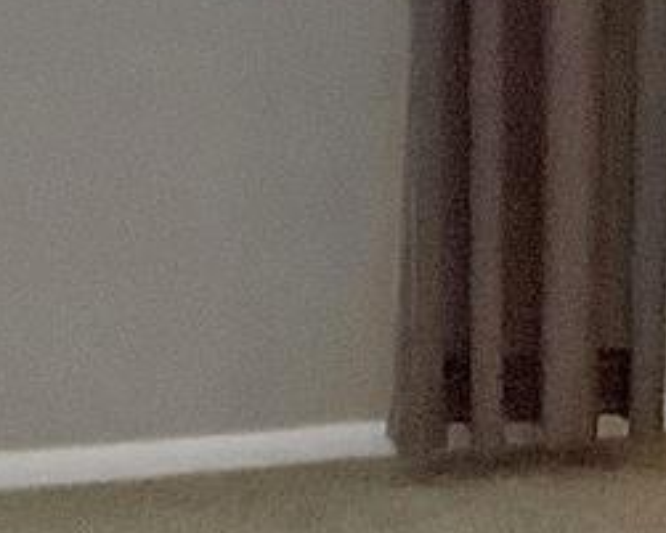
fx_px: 3806
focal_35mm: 193
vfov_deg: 7.9
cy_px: -268
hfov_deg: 9.0
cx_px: 1642
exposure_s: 1/60
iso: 400
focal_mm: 3.3
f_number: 2.4
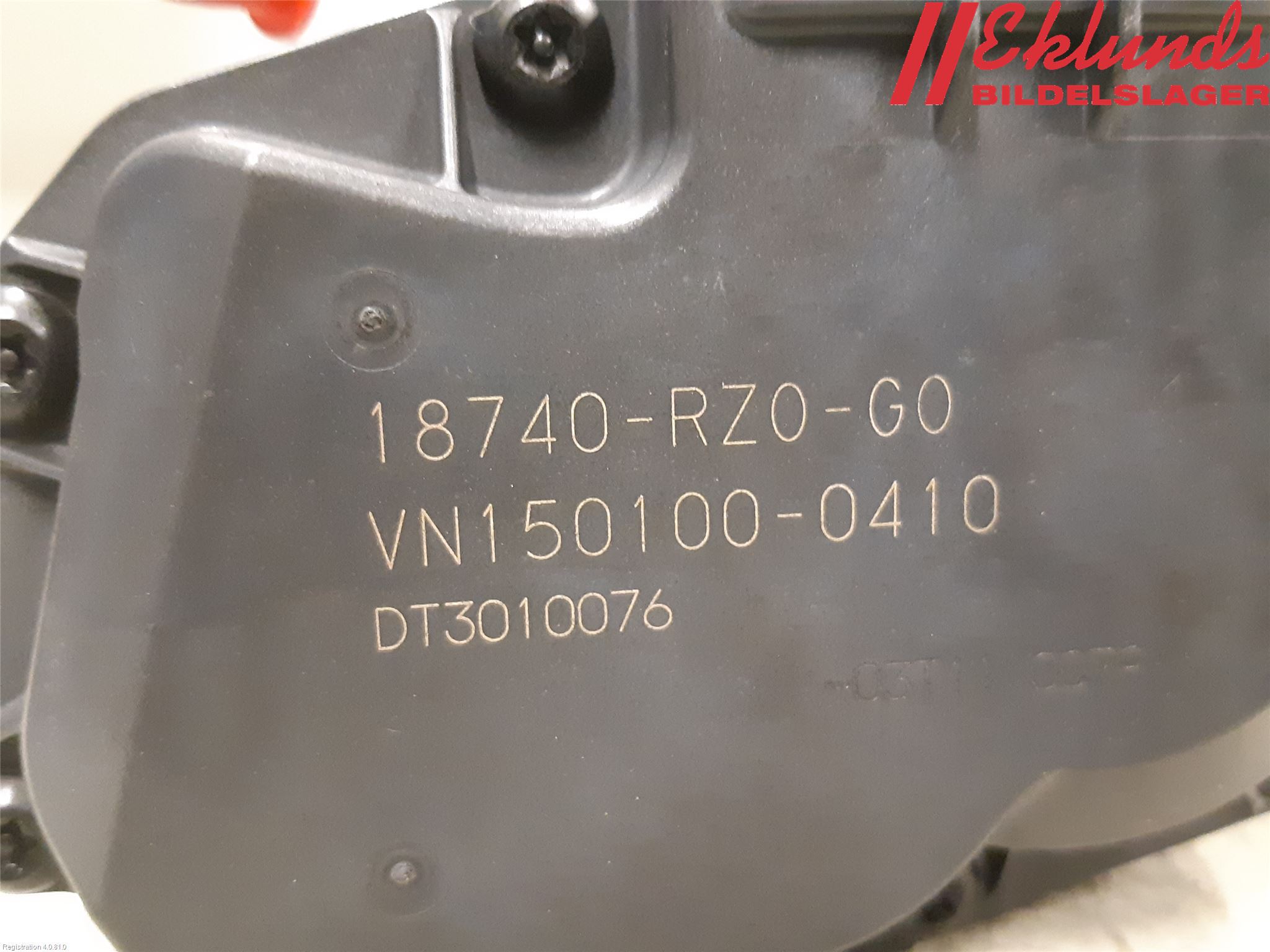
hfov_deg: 67.3
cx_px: 635
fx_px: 954
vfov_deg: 53.1
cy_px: 476
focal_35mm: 26
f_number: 1.7
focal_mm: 3.93
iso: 640
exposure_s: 1/25
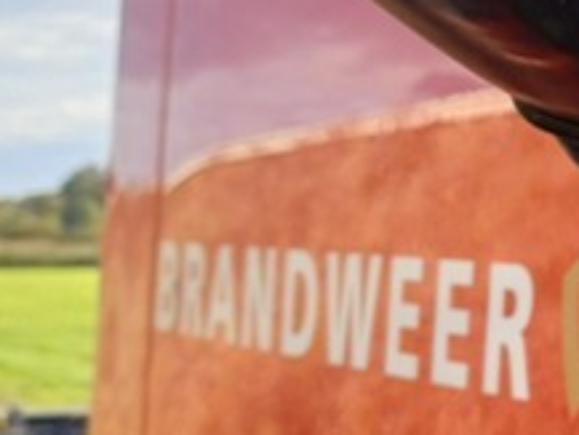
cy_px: 200
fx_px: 1975
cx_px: 1099
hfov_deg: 14.3
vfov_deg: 12.6
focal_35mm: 118
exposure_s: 1/255
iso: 50
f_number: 1.8
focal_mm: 4.65
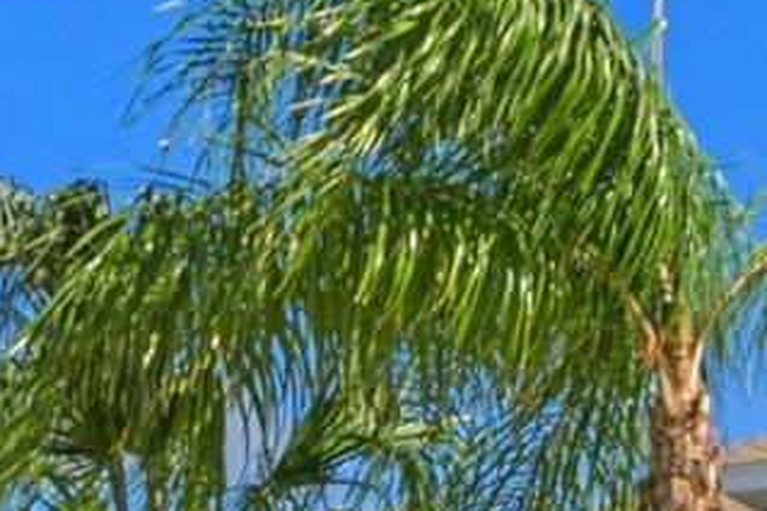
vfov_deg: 8.8
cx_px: 1346
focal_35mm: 144
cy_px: 1171
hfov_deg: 13.0
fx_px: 3057
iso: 320
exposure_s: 1/1000
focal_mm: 19
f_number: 8
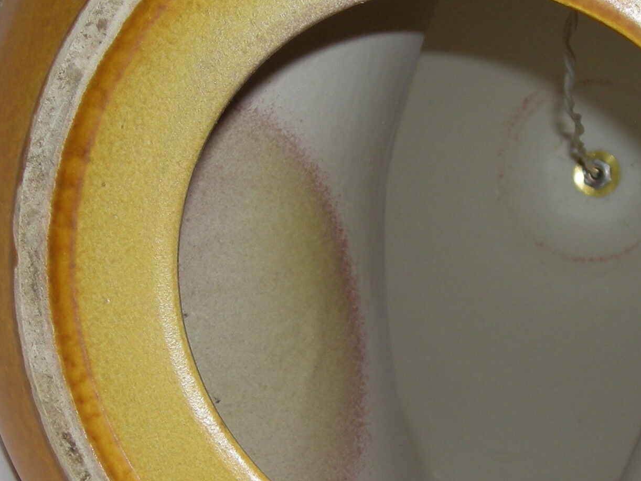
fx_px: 1629
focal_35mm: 88
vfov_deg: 16.7
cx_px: 420
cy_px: 360
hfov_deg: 22.2
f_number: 2.8
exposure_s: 1/50.2
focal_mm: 5.7
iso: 50
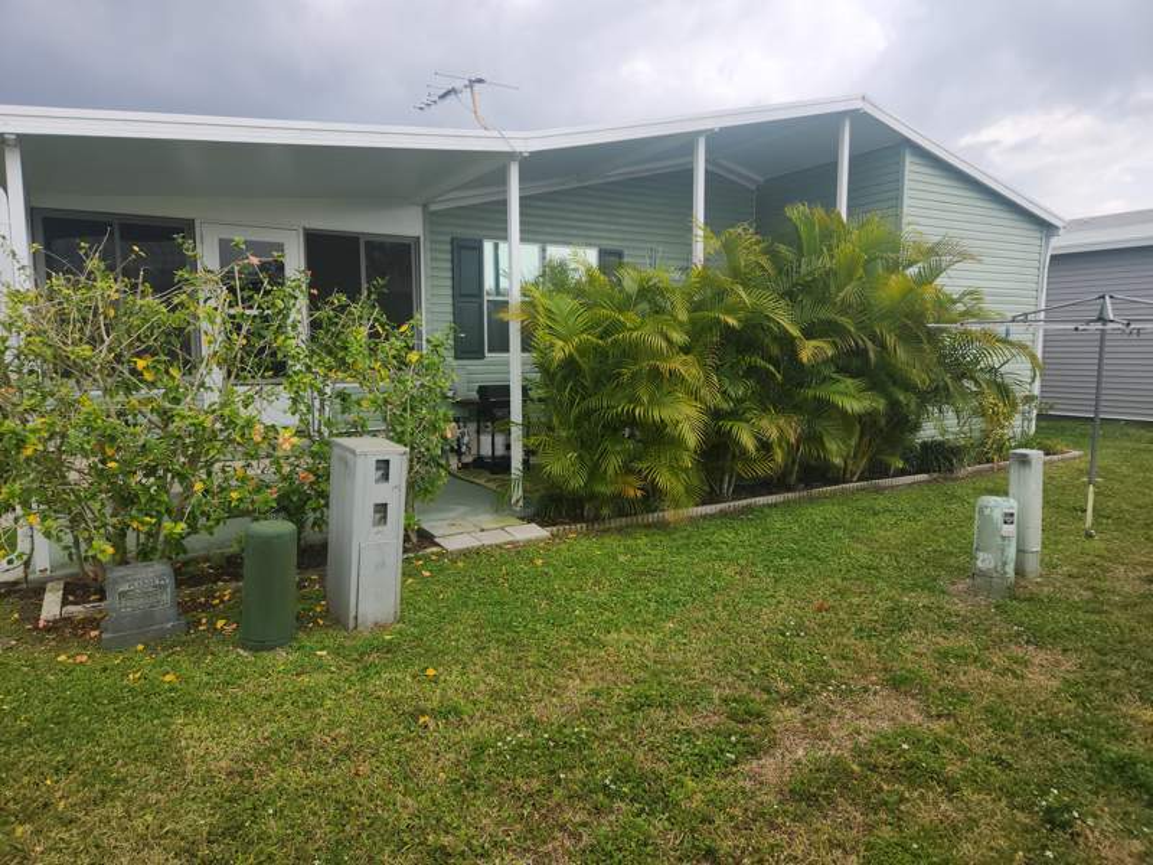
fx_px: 766
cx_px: 576
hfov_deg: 73.9
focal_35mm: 23
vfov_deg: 58.9
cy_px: 432
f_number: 1.8
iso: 20
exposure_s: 1/1096
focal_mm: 5.4
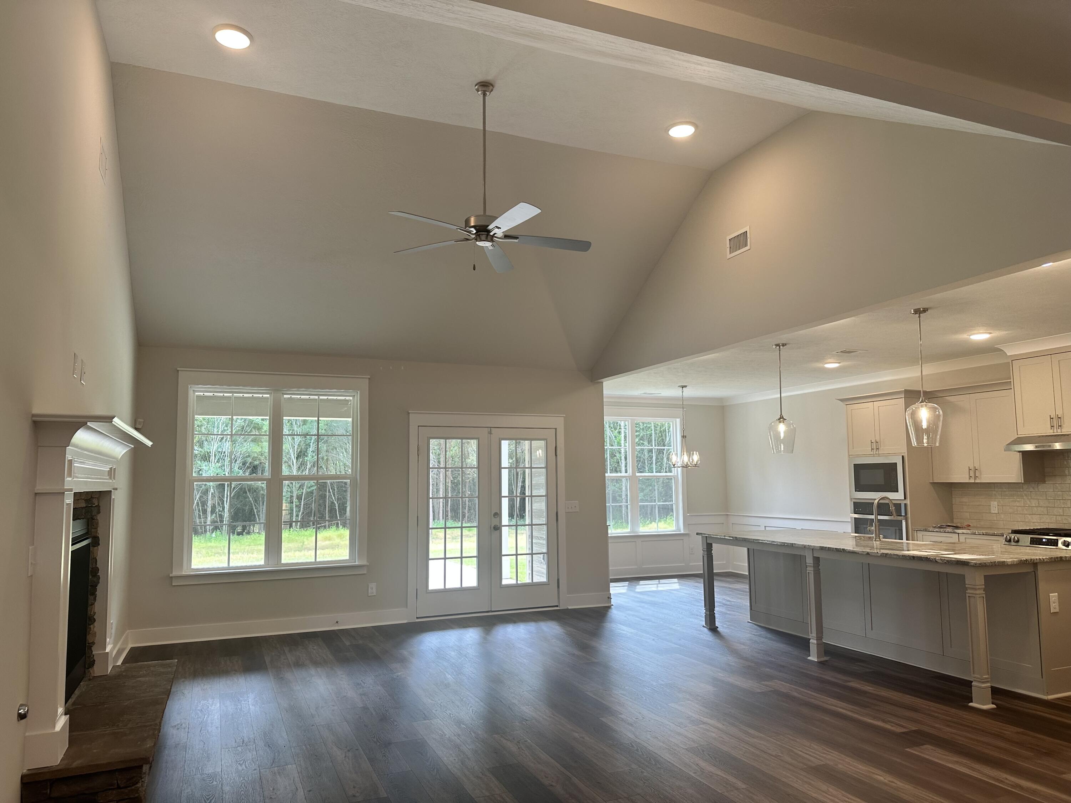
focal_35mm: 24
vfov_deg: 56.8
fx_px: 743
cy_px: 402
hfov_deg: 71.6
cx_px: 536
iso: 80
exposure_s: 1/120
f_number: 1.78
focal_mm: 6.86
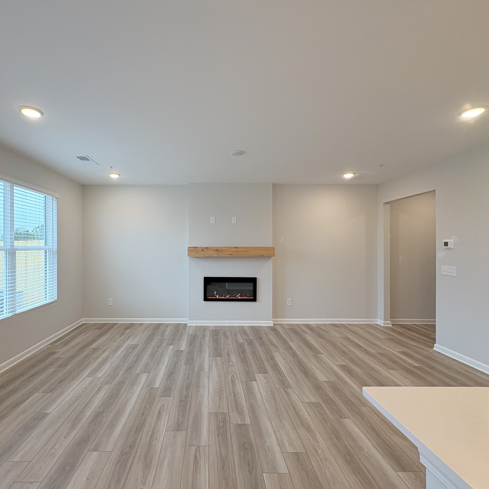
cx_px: 206
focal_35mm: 17
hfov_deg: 83.4
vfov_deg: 84.0
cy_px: 247
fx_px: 272
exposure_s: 1/120
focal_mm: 2.22
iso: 160
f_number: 2.2
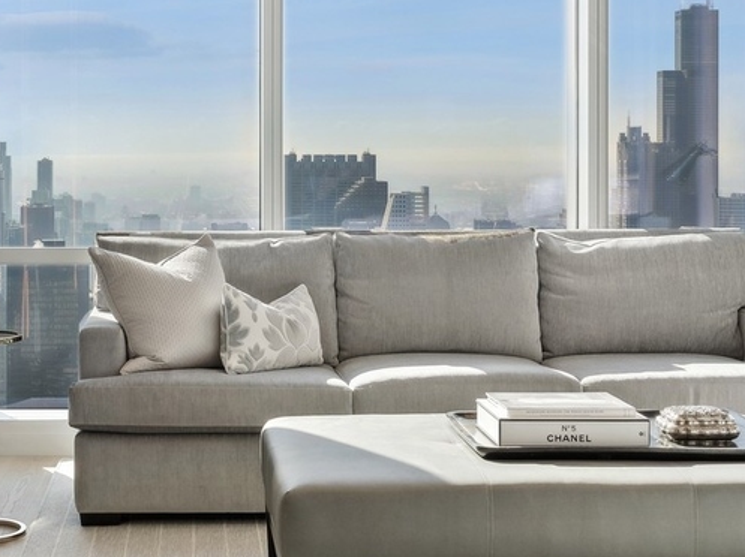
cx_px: 208
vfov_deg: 21.1
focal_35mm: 69
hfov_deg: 27.9
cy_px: 156
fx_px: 1484
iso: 200
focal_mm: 22
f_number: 8
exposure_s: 1/320
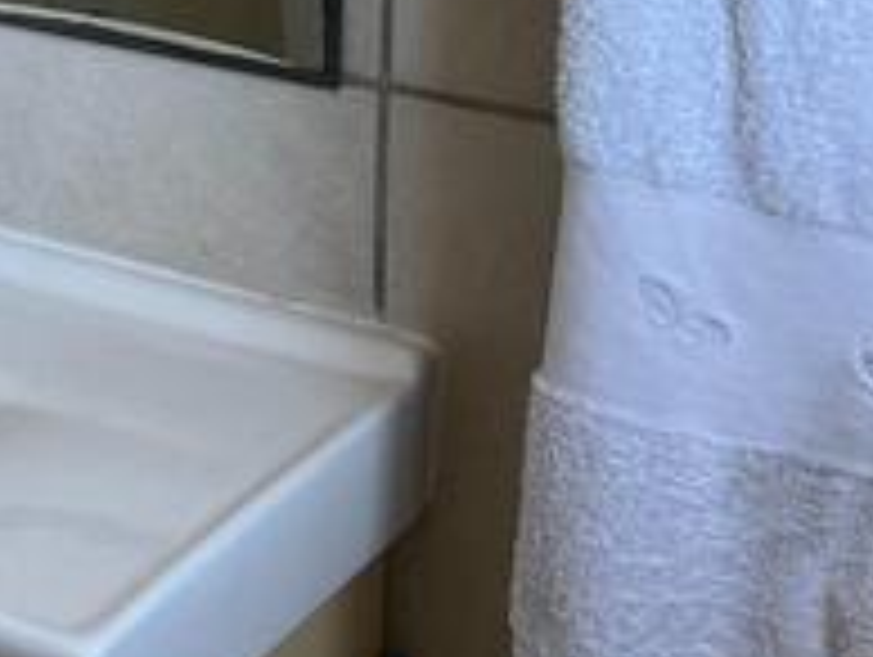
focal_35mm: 107
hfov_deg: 15.6
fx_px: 2702
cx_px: -729
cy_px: -594
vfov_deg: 12.4
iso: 64
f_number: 1.6
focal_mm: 5.1
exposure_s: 1/122
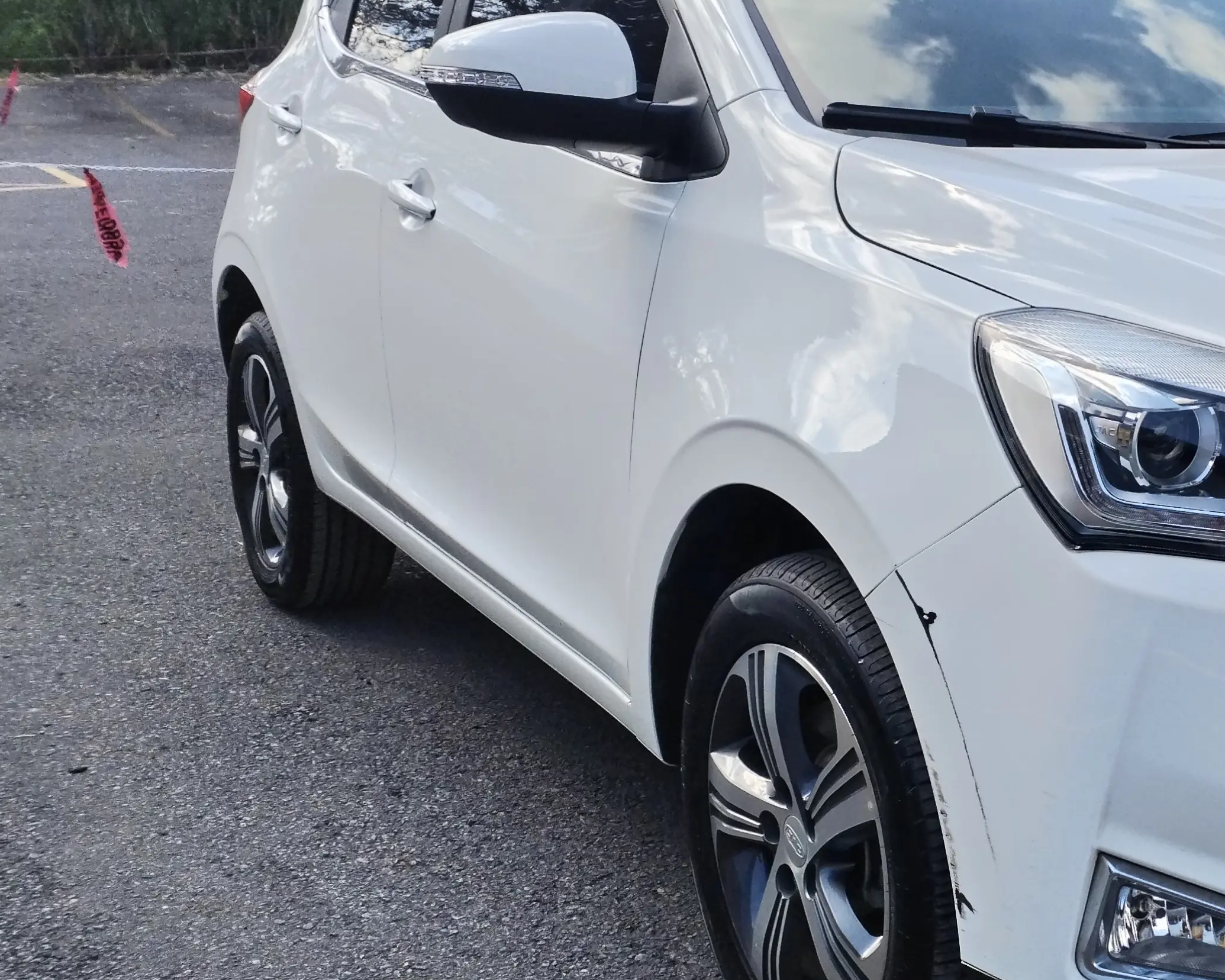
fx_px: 2284
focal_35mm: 63
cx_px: 1142
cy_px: 487
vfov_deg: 24.2
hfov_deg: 28.6
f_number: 1.8
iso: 100
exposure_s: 1/860
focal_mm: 4.75
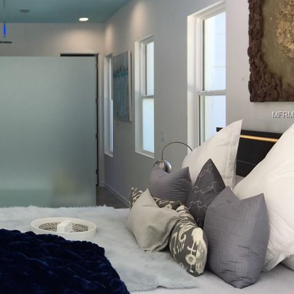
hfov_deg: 32.1
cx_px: 19
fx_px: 480
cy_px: 115
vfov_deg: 33.9
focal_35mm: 50
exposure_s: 1/120
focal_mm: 4.15
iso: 40
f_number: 2.2
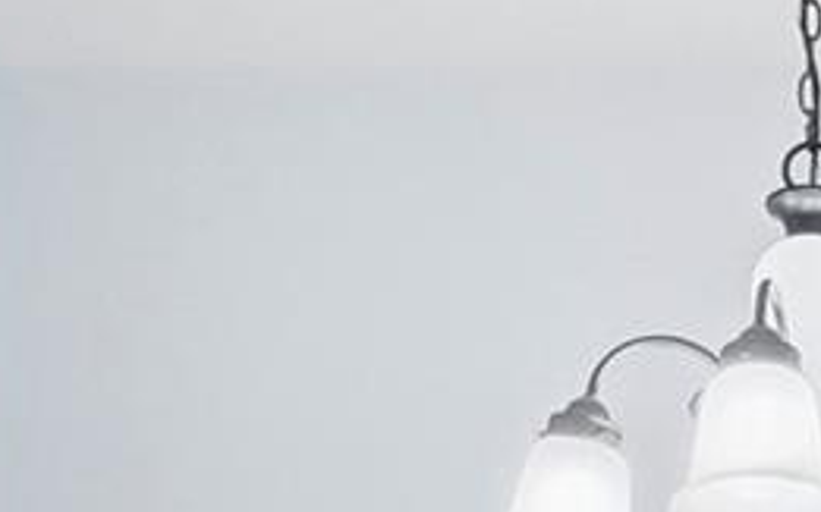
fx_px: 2307
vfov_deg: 10.8
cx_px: 827
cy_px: 1238
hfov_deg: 19.6
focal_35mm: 103
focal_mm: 11
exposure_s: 1/200
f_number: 8
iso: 400
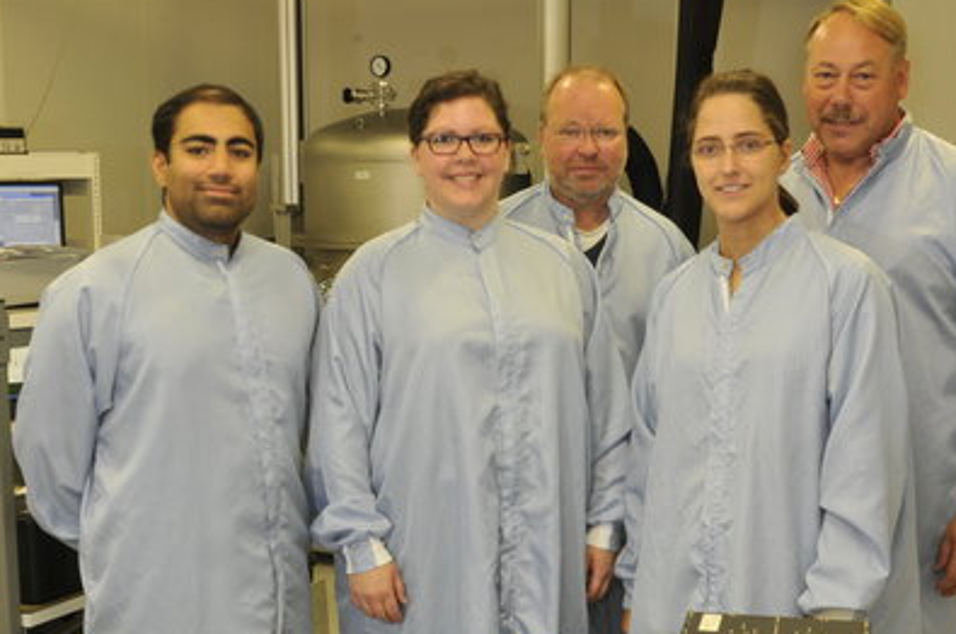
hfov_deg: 35.1
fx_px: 1511
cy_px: 466
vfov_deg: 23.5
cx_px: 502
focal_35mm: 57
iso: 200
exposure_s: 1/1.3
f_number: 16
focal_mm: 24
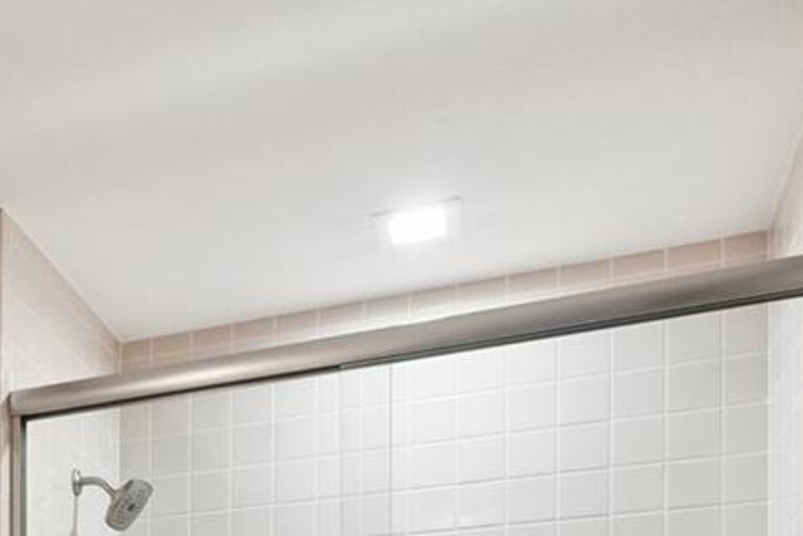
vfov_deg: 21.7
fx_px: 1138
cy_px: 825
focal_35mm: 51
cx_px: -18
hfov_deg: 34.9
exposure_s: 1/5
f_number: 11
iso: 400
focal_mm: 14
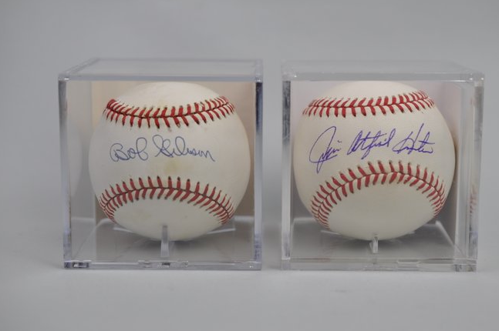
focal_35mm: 66
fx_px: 914
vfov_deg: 20.6
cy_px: 167
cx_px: 271
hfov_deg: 30.5
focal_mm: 40
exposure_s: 1/100
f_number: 5
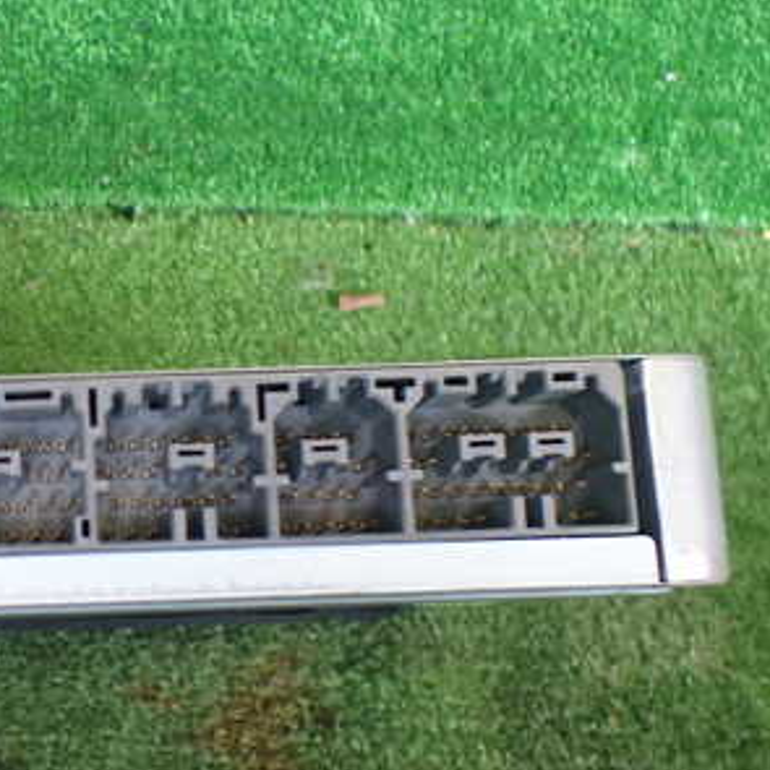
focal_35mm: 54
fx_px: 1359
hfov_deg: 29.7
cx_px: 16
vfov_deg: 31.6
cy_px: 397
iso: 500
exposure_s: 1/125
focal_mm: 5.4
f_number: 2.3
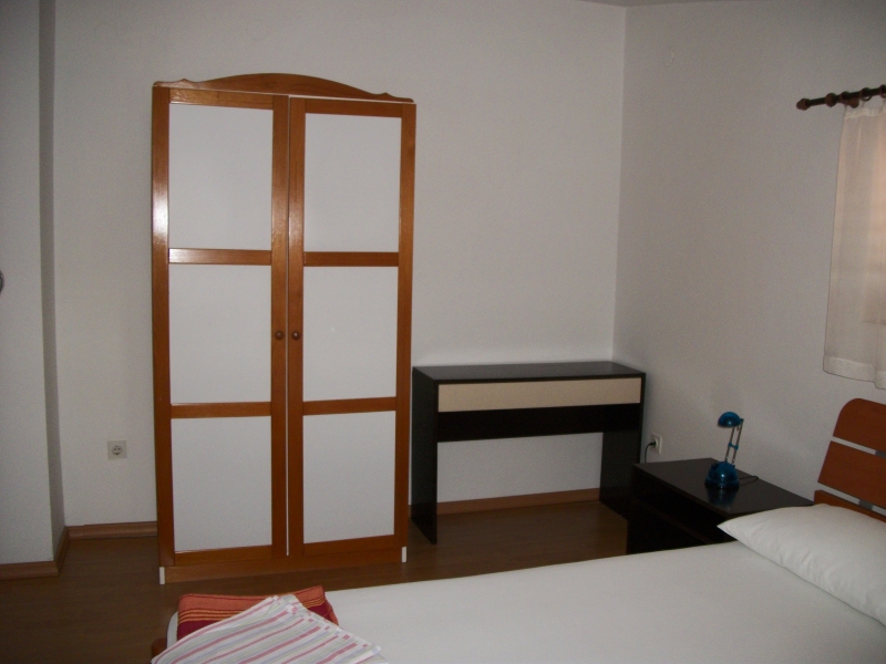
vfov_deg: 44.2
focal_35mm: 32
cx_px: 443
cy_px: 332
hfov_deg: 56.8
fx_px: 819
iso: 160
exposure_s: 1/30
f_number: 2.9
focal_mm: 5.7
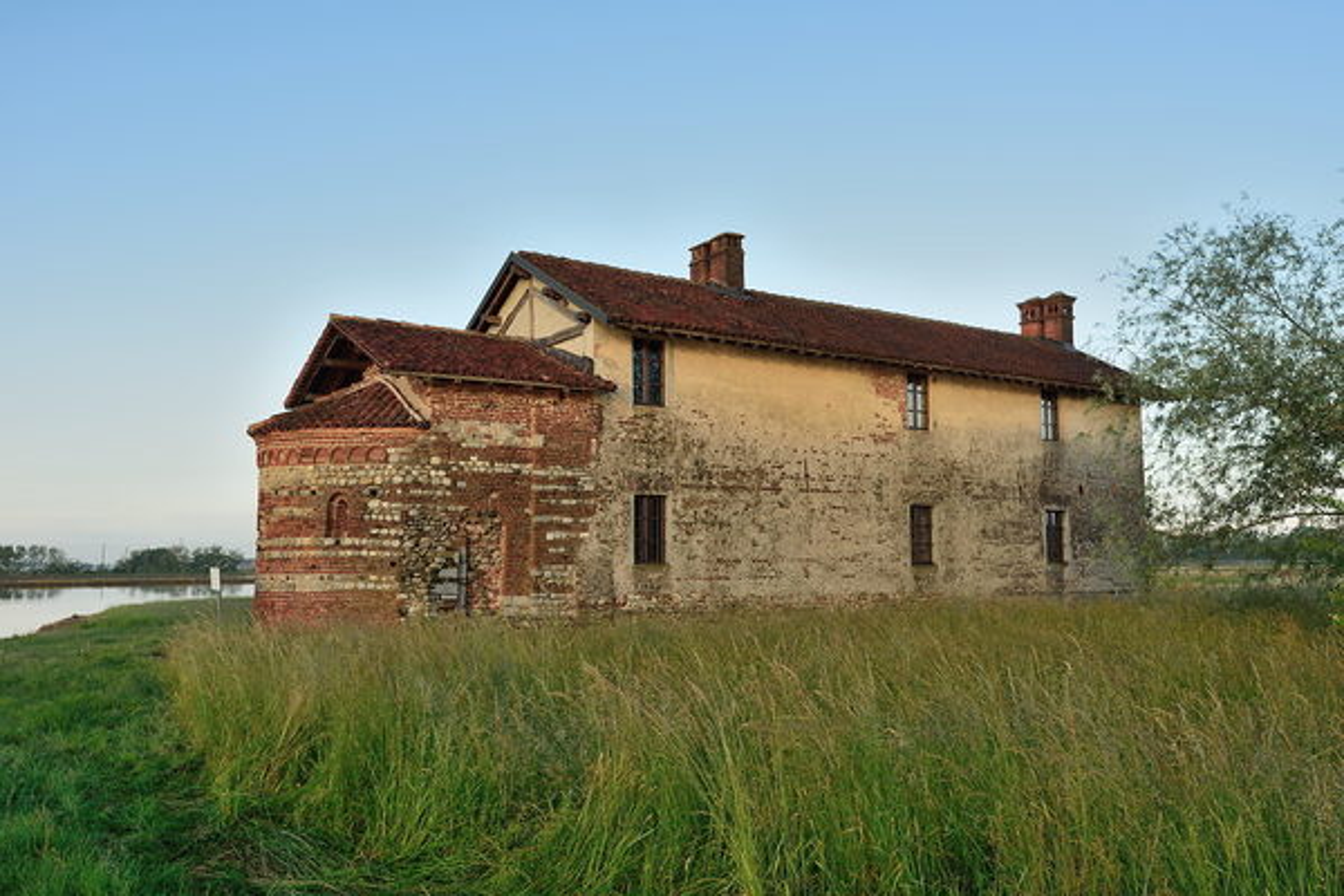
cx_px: 672
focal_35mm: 30
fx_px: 1120
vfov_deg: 43.6
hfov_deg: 61.9
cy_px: 448
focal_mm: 30
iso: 110
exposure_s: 1/30
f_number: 7.1
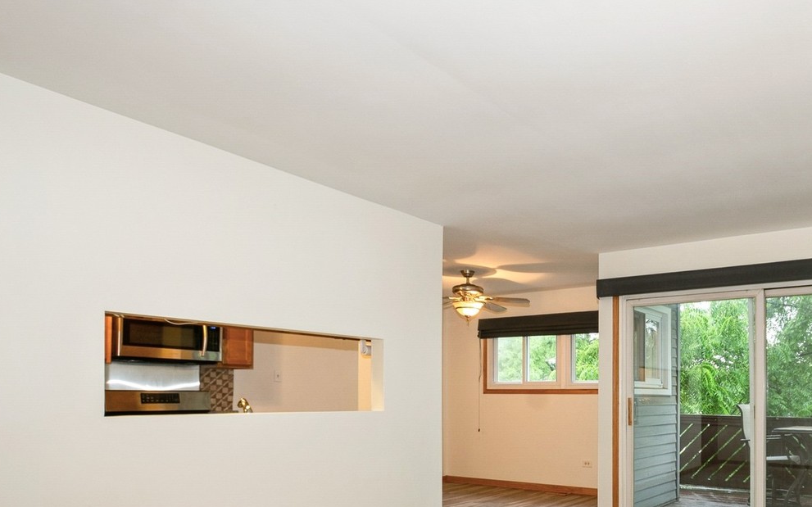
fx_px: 553
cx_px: 619
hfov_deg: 67.5
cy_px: 389
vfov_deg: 47.2
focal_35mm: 25
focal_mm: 10
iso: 250
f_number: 7.1
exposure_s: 1/4
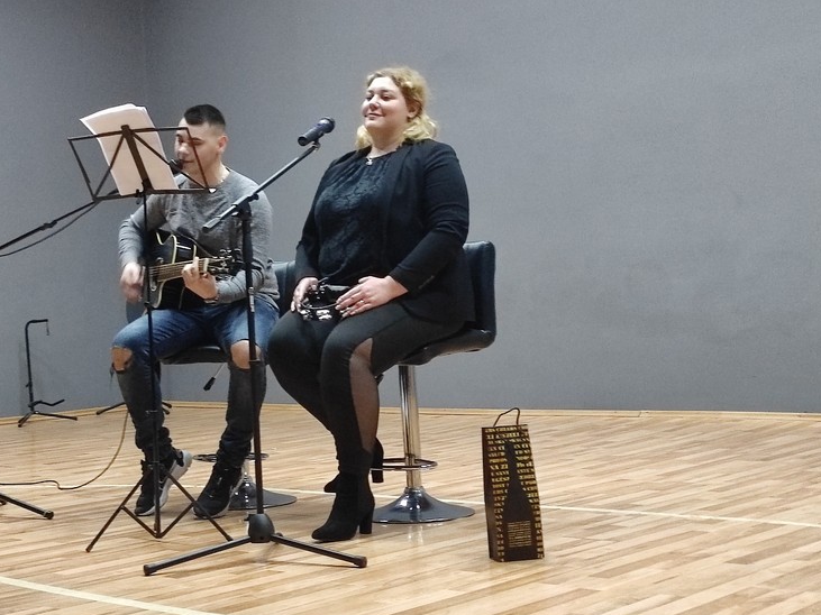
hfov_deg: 52.2
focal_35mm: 35
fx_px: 830
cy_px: 284
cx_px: 323
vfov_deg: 40.7
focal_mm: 4.7
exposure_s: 1/33
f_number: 1.79
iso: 1499
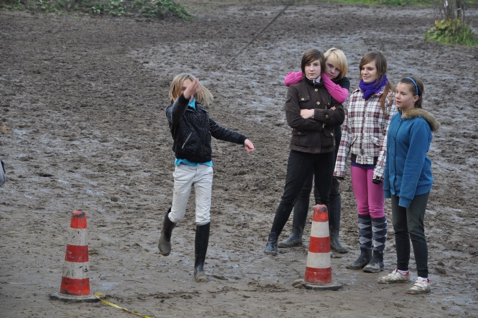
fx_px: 1691
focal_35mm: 128
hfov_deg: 16.1
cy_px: 159
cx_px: 239
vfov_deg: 10.7
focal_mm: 85
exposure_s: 1/400
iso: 500
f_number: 5.6
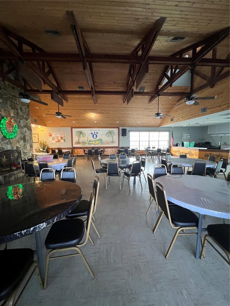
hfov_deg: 89.9
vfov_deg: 106.2
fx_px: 115
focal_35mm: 13
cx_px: 115
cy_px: 153
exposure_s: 1/60
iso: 800
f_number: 1.8
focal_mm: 1.57
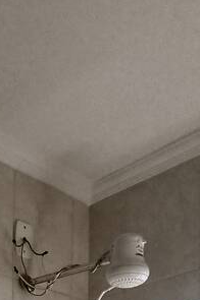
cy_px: 505
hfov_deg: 21.6
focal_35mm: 61
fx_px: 509
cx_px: 9
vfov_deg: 22.8
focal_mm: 1.65
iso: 100
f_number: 2.2
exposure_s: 1/120
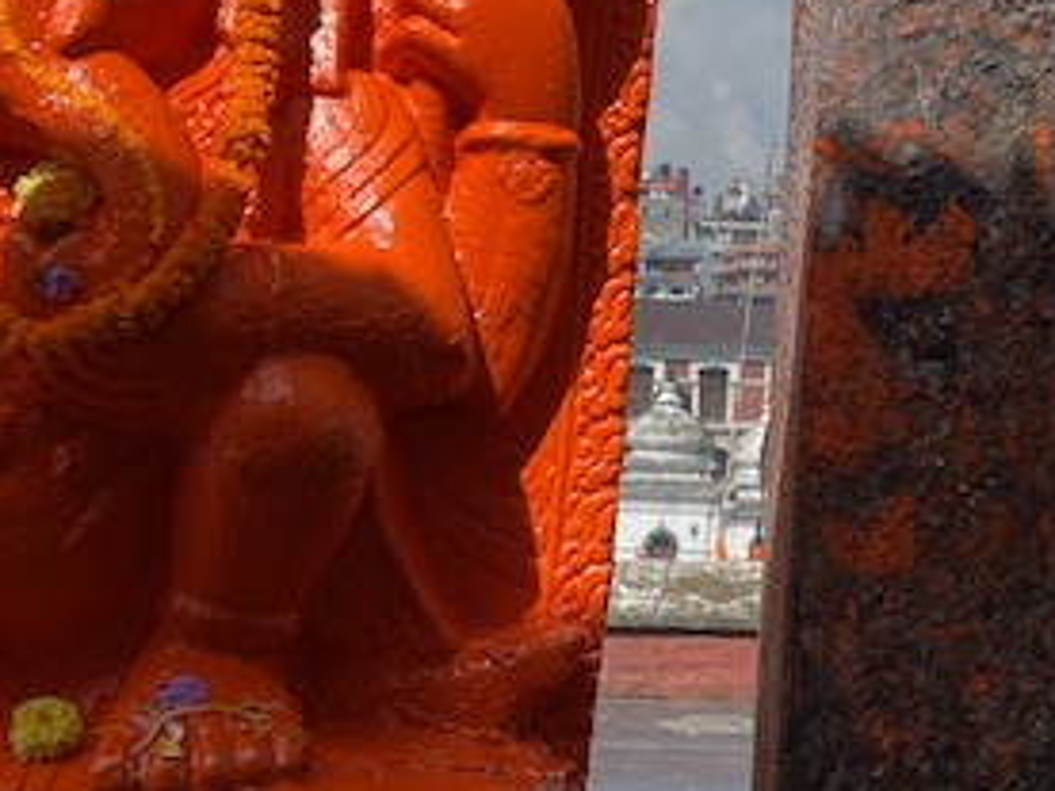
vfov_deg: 18.6
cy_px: 294
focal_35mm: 79
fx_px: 2408
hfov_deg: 24.5
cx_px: 745
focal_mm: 5.1
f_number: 1.6
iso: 32
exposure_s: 1/2660
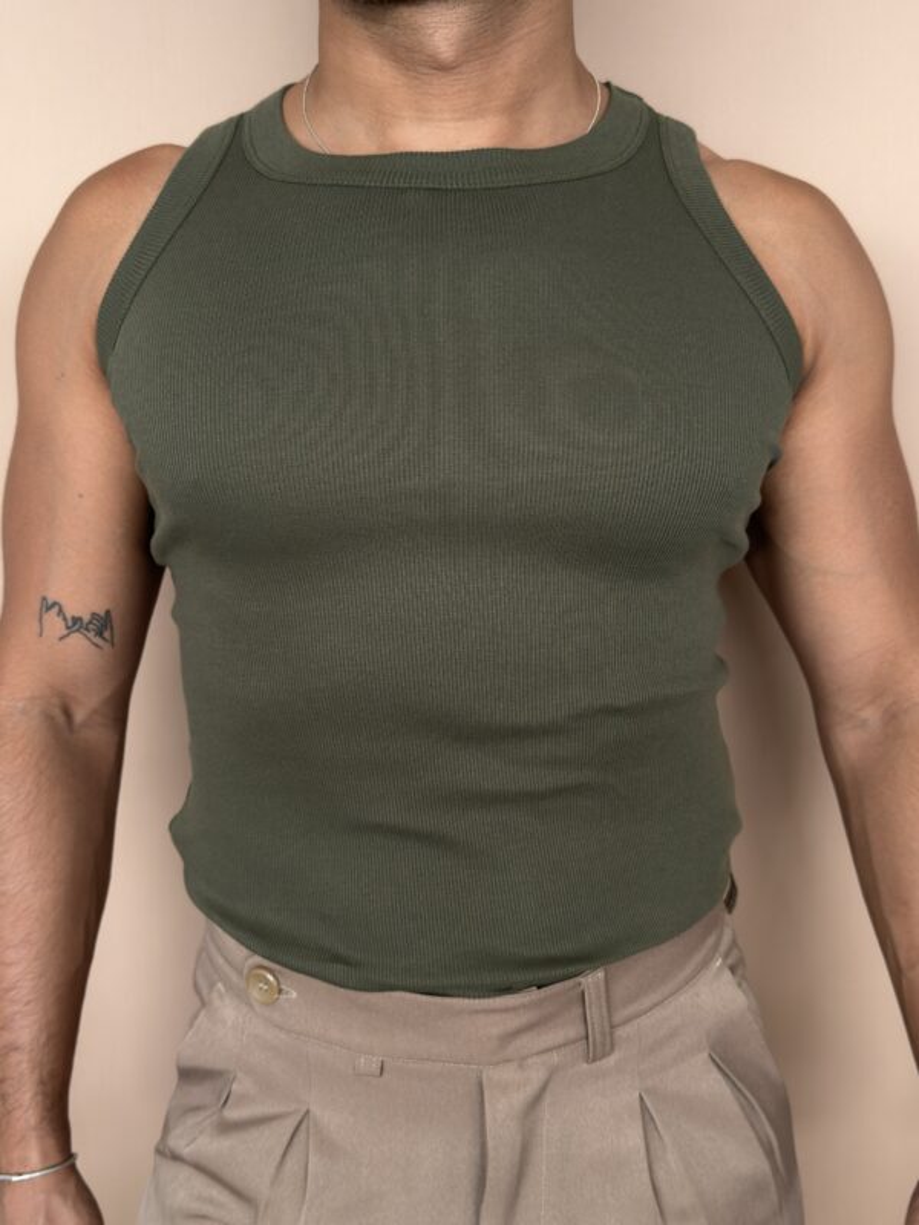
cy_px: 612
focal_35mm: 37
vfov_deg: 50.1
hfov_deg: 38.7
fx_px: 1310
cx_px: 460
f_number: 1.78
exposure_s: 1/78
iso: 100
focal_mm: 6.76
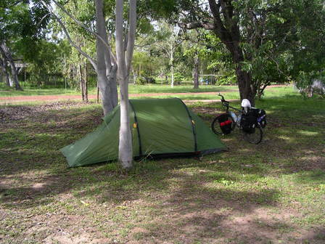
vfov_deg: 38.7
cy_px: 122
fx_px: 347
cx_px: 162
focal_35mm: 37
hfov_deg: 50.1
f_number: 2.8
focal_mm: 5.7
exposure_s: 1/320
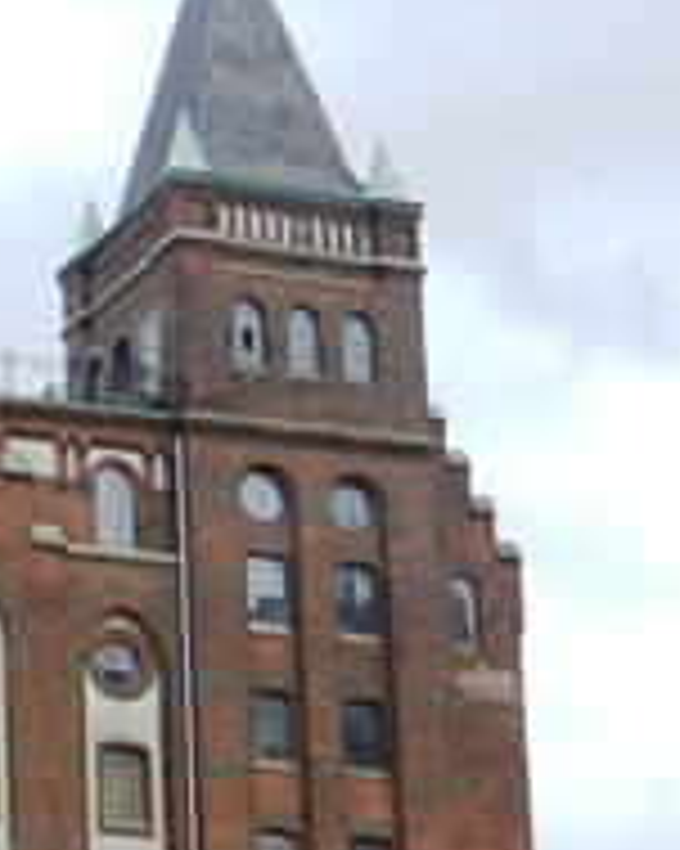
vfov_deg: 17.2
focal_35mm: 109
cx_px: -653
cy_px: 886
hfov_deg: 12.5
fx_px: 2744
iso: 160
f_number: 3.8
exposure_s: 1/800
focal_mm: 5.9
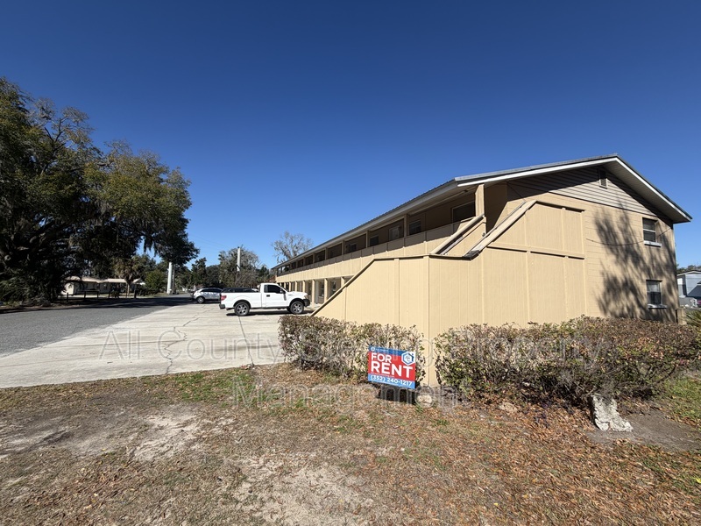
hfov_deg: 102.1
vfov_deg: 85.7
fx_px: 284
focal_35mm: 14
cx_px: 350
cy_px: 263
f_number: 2.2
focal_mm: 2.22
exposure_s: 1/985
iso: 20
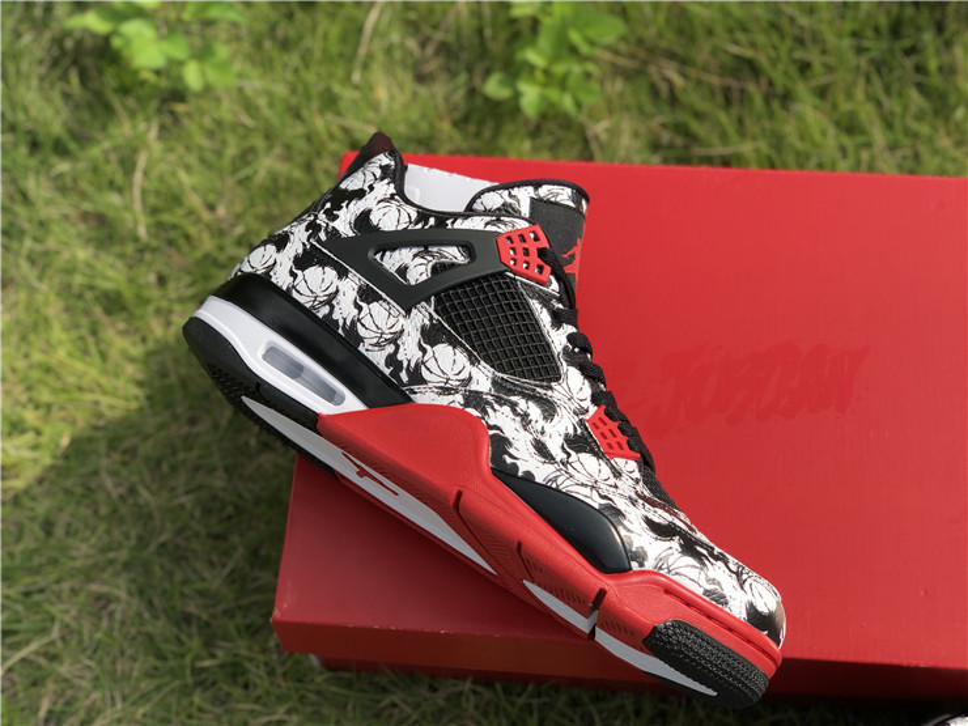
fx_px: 1454
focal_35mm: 52
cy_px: 363
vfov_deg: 28.0
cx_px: 484
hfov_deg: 36.8
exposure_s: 1/1333
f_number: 2.4
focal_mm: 6
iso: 16
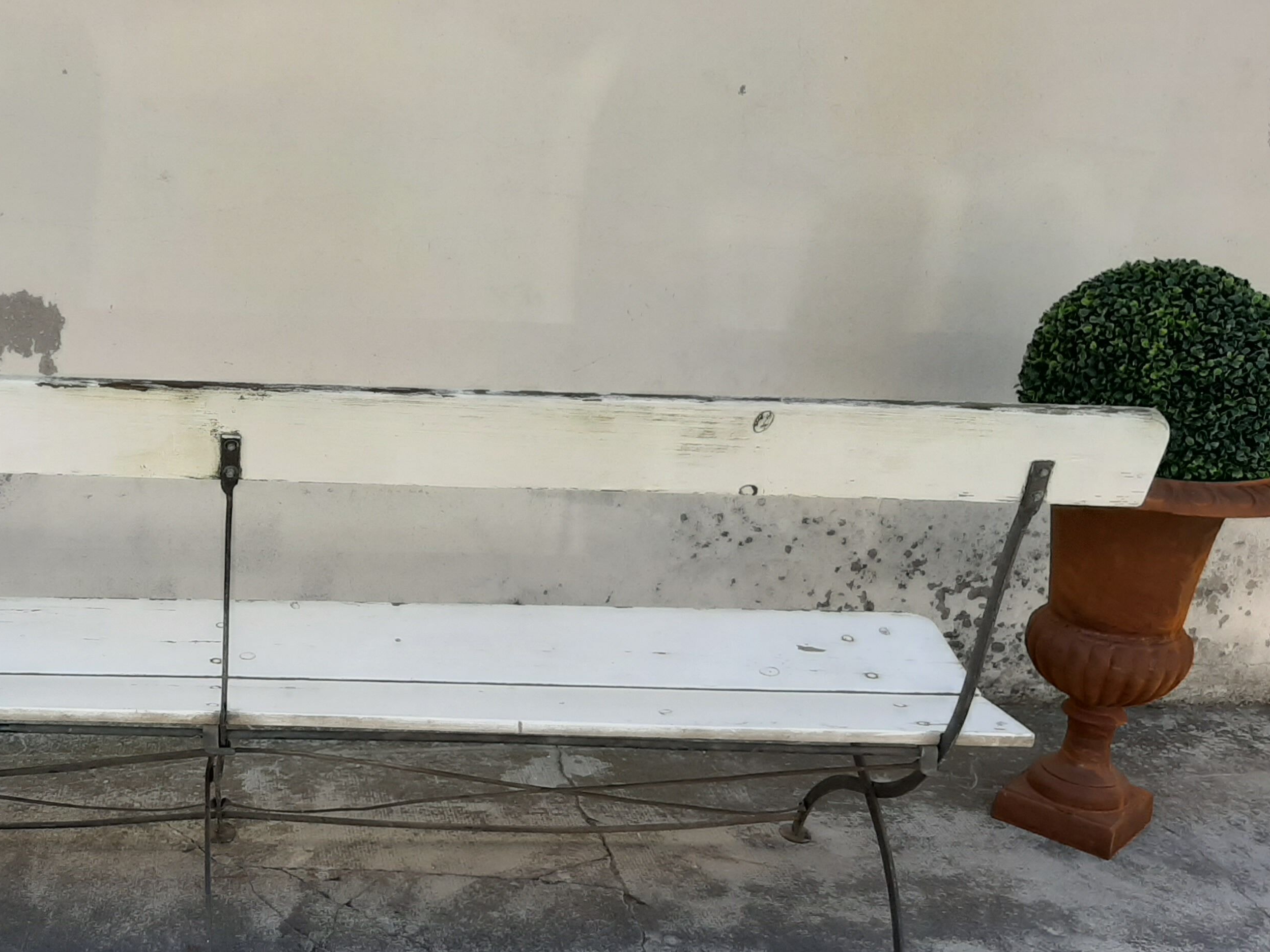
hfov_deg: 42.7
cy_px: 516
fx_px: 1541
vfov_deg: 34.3
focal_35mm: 42
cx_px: 249
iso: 40
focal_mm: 3.93
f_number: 1.7
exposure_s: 1/1284
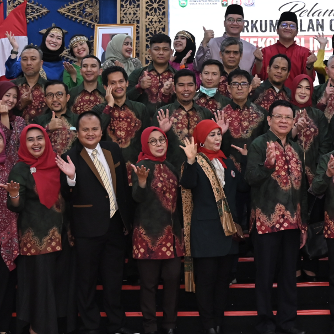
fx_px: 1048
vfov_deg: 18.0
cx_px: 290
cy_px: 100
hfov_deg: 17.9
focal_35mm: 96
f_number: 4
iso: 1000
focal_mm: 38
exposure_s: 1/160
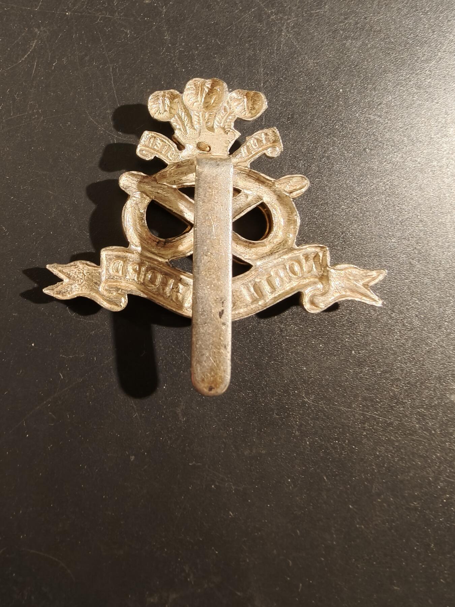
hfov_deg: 58.9
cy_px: 304
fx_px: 403
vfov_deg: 73.9
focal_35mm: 23
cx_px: 228
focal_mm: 2.32
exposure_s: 1/50
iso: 320
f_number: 2
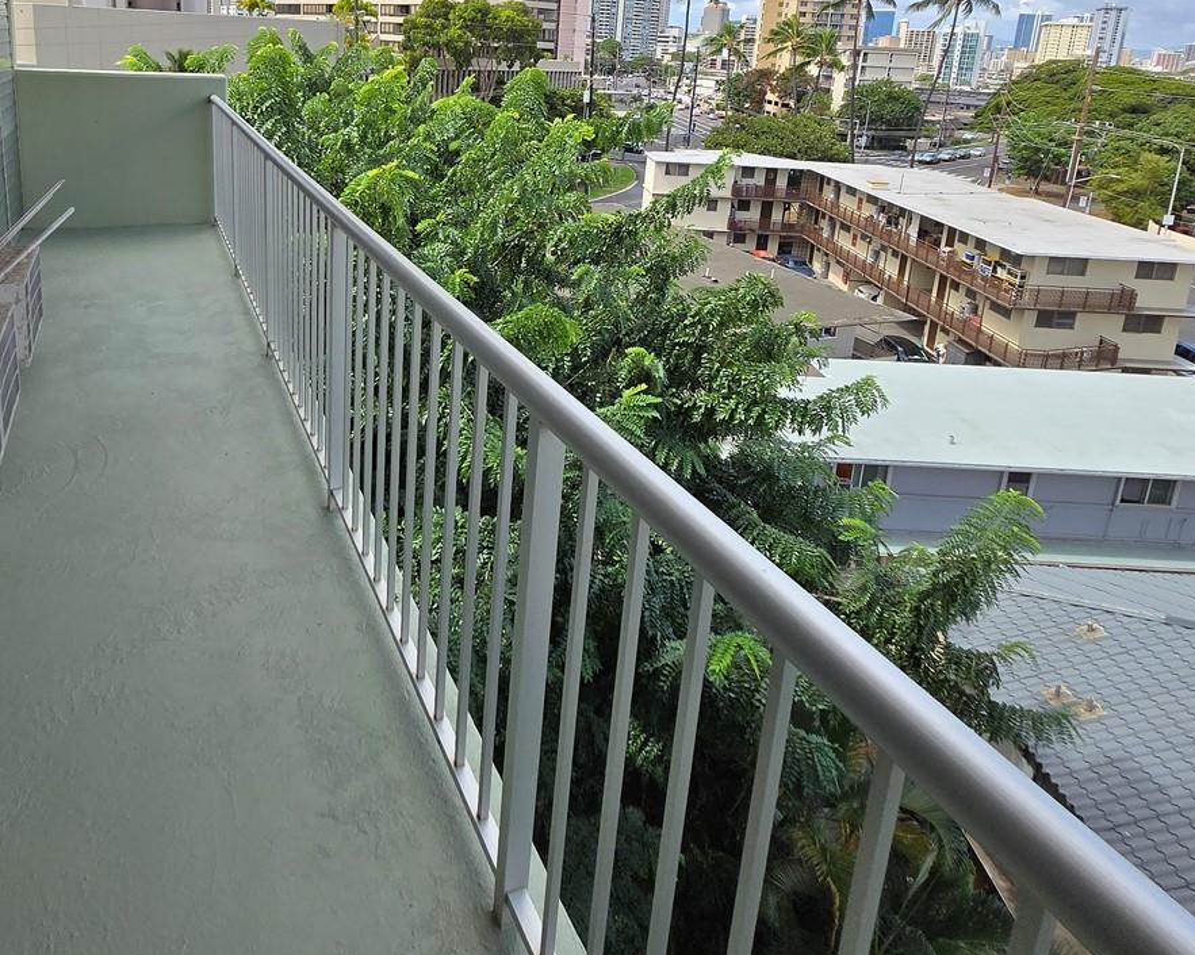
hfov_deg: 71.8
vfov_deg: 57.9
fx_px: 813
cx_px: 476
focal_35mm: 23
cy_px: 246
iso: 25
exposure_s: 1/788
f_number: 2.2
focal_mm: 1.7
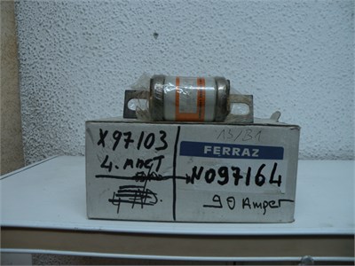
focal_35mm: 27
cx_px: 178
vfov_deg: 51.4
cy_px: 133
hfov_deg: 65.3
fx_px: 277
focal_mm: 4.7
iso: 190
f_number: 2.8
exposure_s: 1/81.8
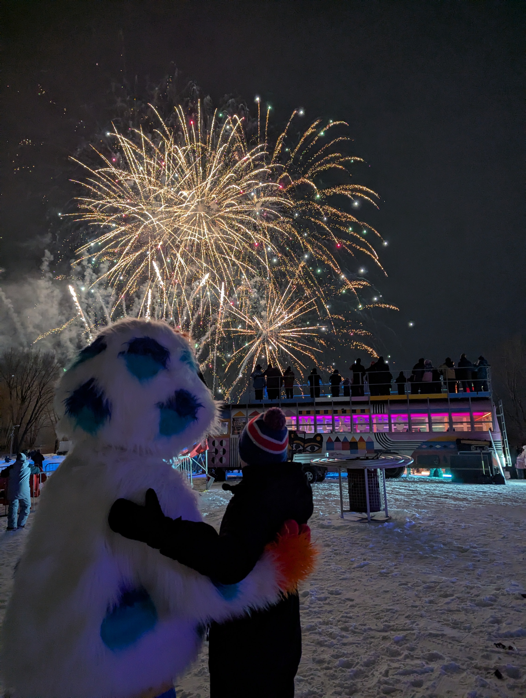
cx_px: 263
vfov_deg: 71.5
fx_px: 485
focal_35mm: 24
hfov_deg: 56.9
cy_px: 349
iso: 572
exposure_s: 1/36
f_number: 1.85
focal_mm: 6.81
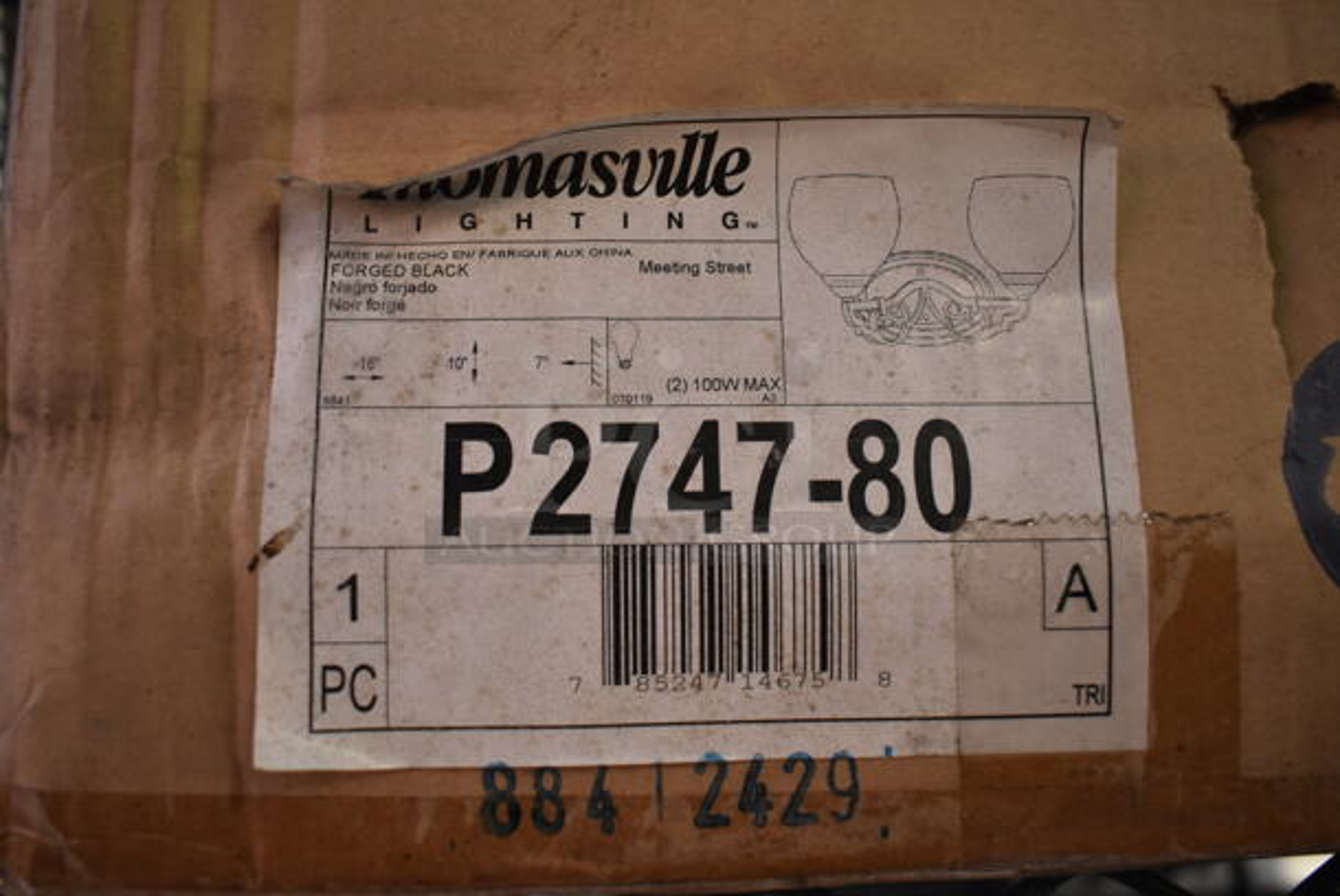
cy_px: 448
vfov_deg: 41.8
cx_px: 670
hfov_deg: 59.4
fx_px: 1174
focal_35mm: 32
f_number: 3.8
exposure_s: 1/125
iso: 1600
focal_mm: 21
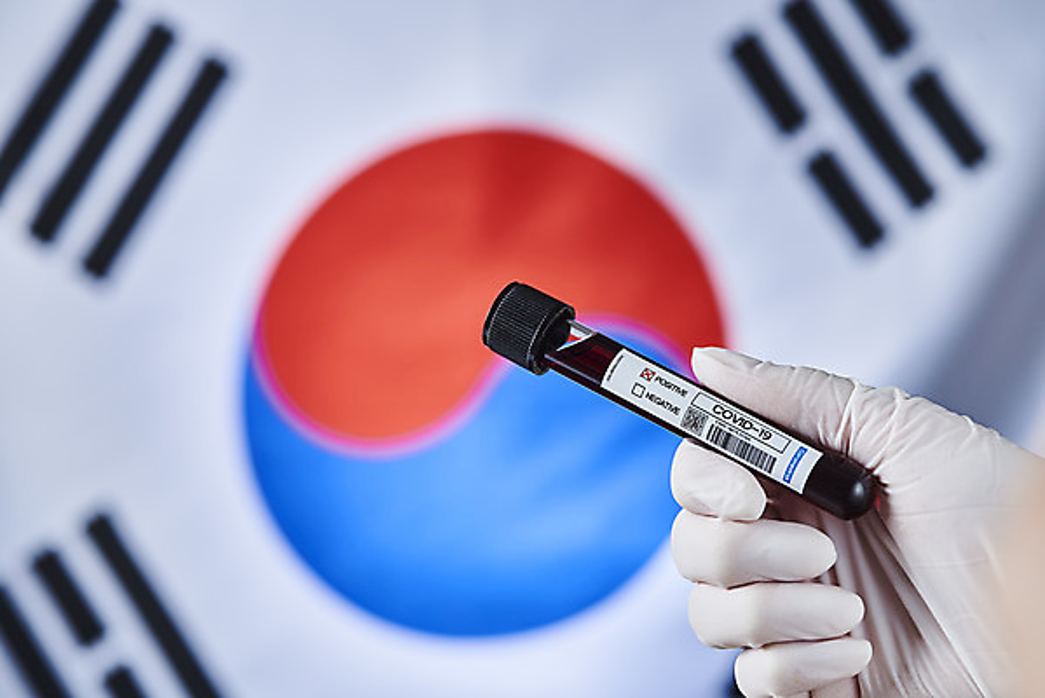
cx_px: 522
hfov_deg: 19.4
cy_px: 349
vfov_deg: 13.1
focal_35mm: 105
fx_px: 3049
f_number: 11
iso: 100
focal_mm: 105
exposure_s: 1/125
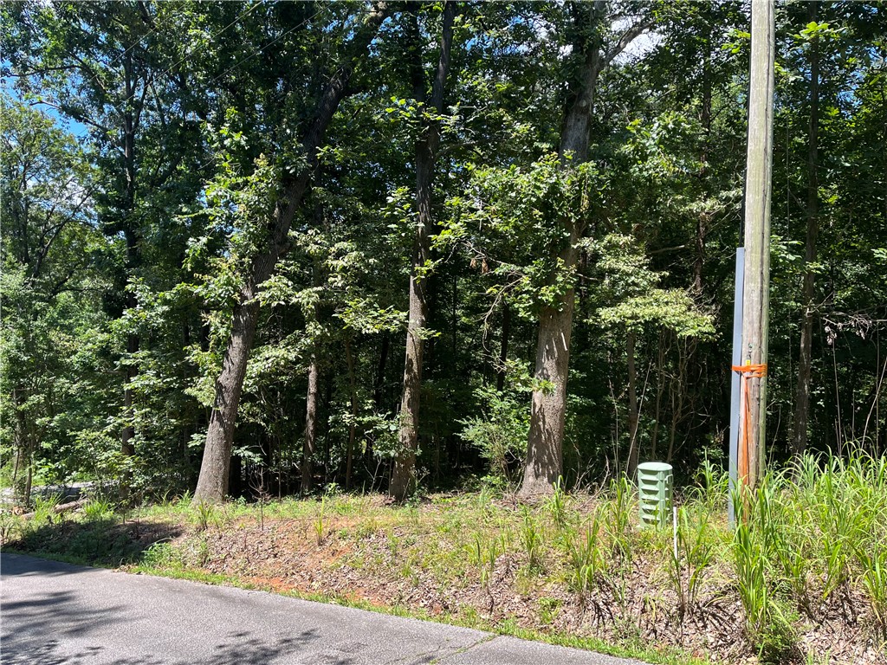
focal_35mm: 26
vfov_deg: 53.1
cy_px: 332
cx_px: 444
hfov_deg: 67.3
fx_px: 666
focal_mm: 5.1
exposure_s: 1/787
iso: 50
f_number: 1.6
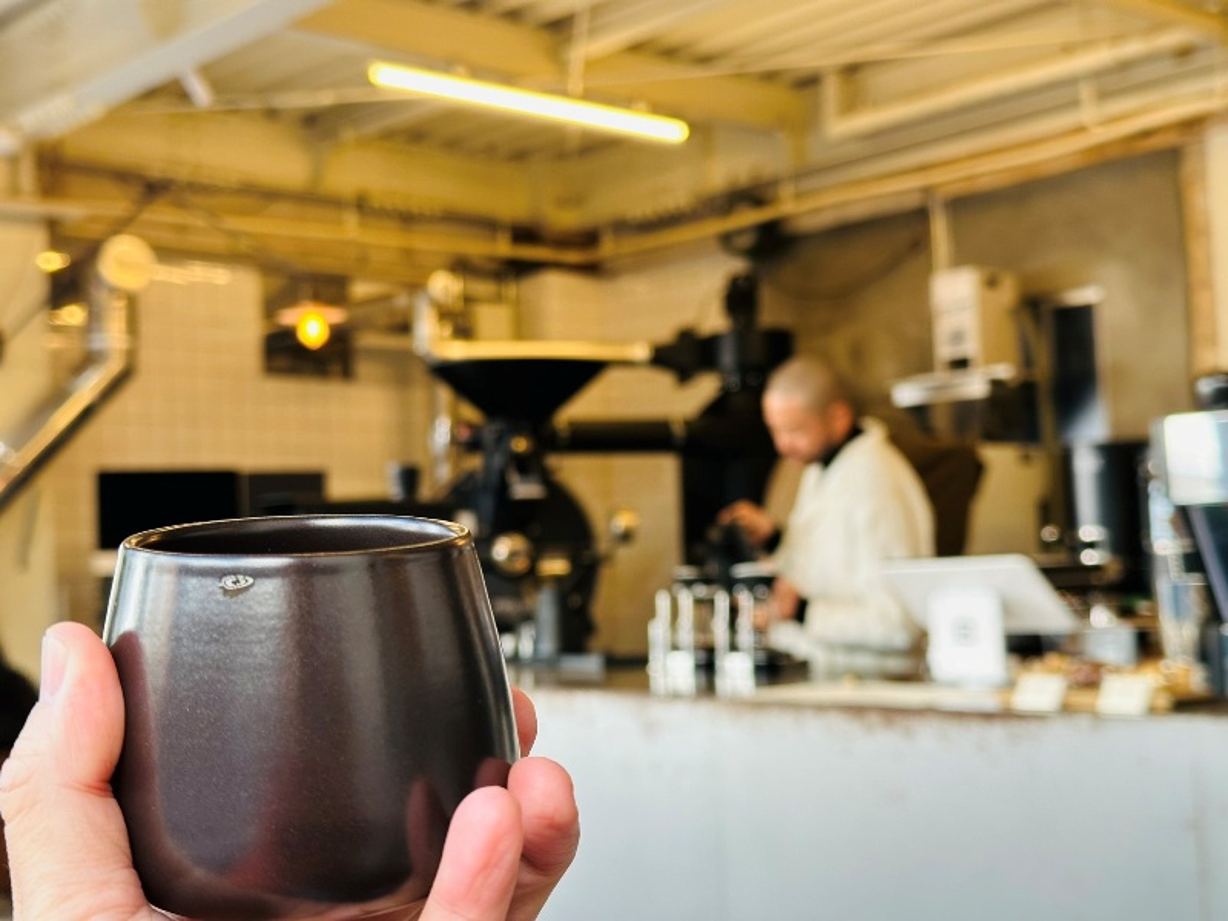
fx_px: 1703
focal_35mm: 48
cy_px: 460
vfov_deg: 30.3
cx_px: 614
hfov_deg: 39.7
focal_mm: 6.86
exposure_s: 1/98
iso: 80
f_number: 1.78
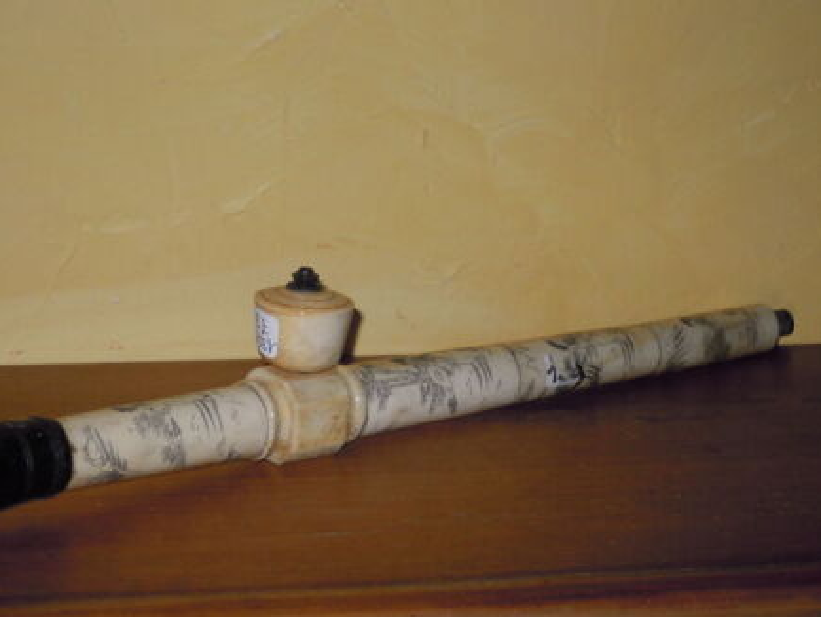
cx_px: 392
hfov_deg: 23.8
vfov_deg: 18.0
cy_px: 327
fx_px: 1945
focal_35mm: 82
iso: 400
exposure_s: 1/50
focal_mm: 13.2
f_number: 4.4
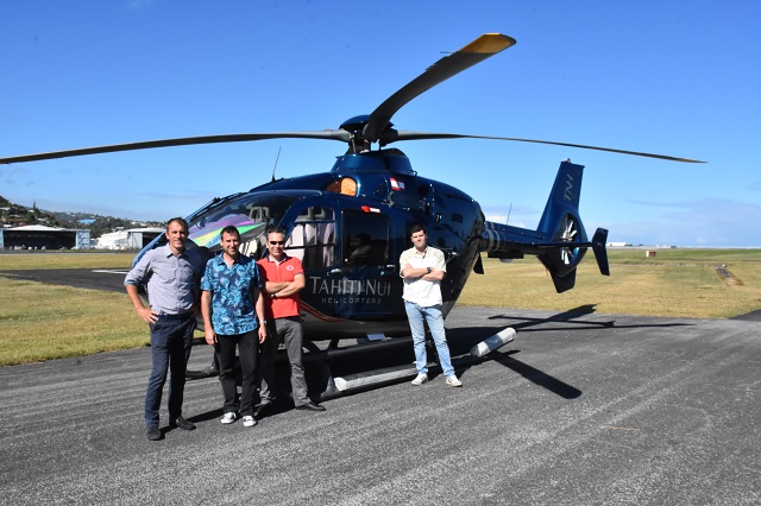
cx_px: 380
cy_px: 253
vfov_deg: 43.6
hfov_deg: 62.0
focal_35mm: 30
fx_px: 634
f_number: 20
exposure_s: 1/1600
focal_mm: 20
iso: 2500
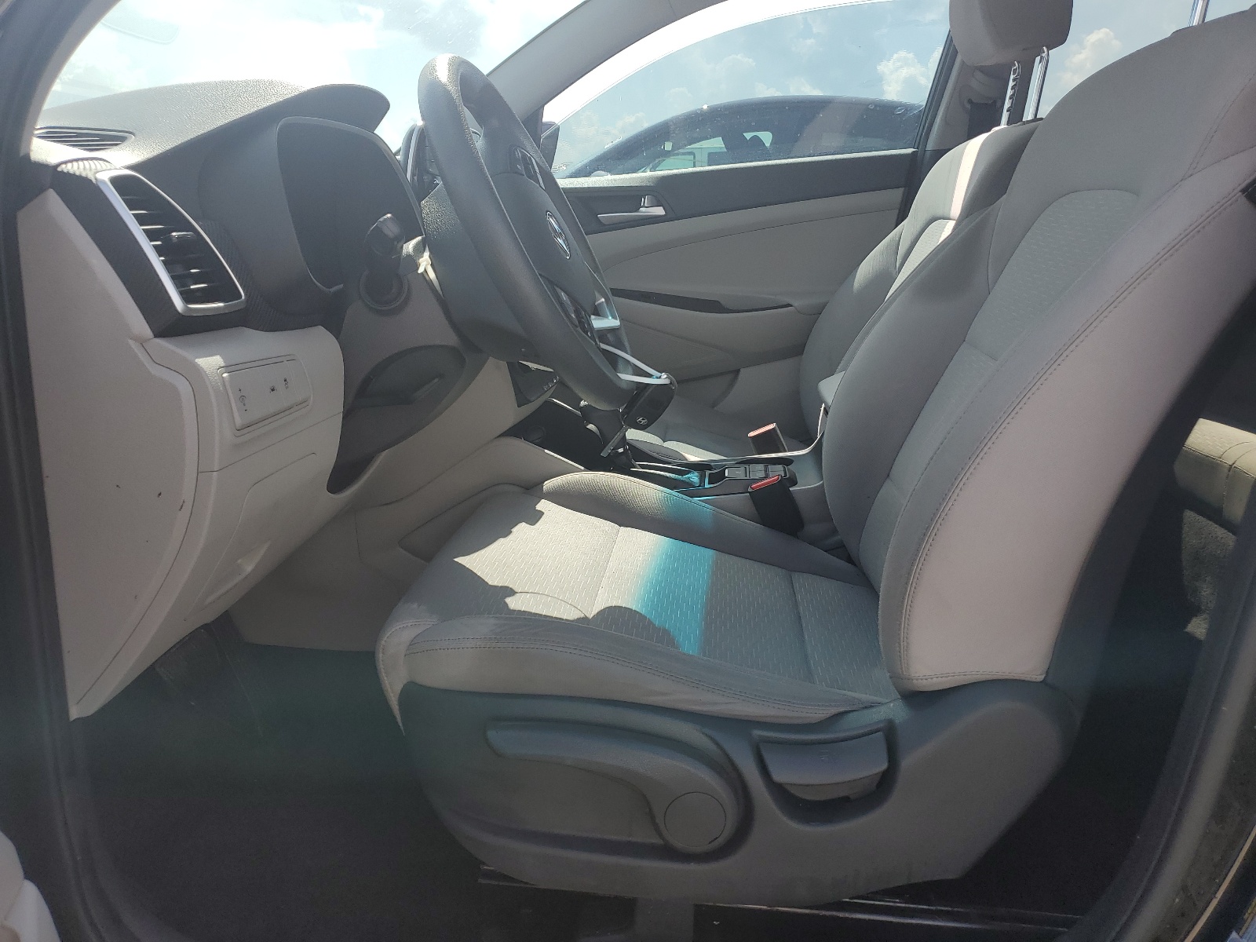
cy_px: 471
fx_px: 943
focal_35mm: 26
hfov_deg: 67.3
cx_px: 628
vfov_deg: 53.1
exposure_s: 1/1667
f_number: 1.5
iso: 50
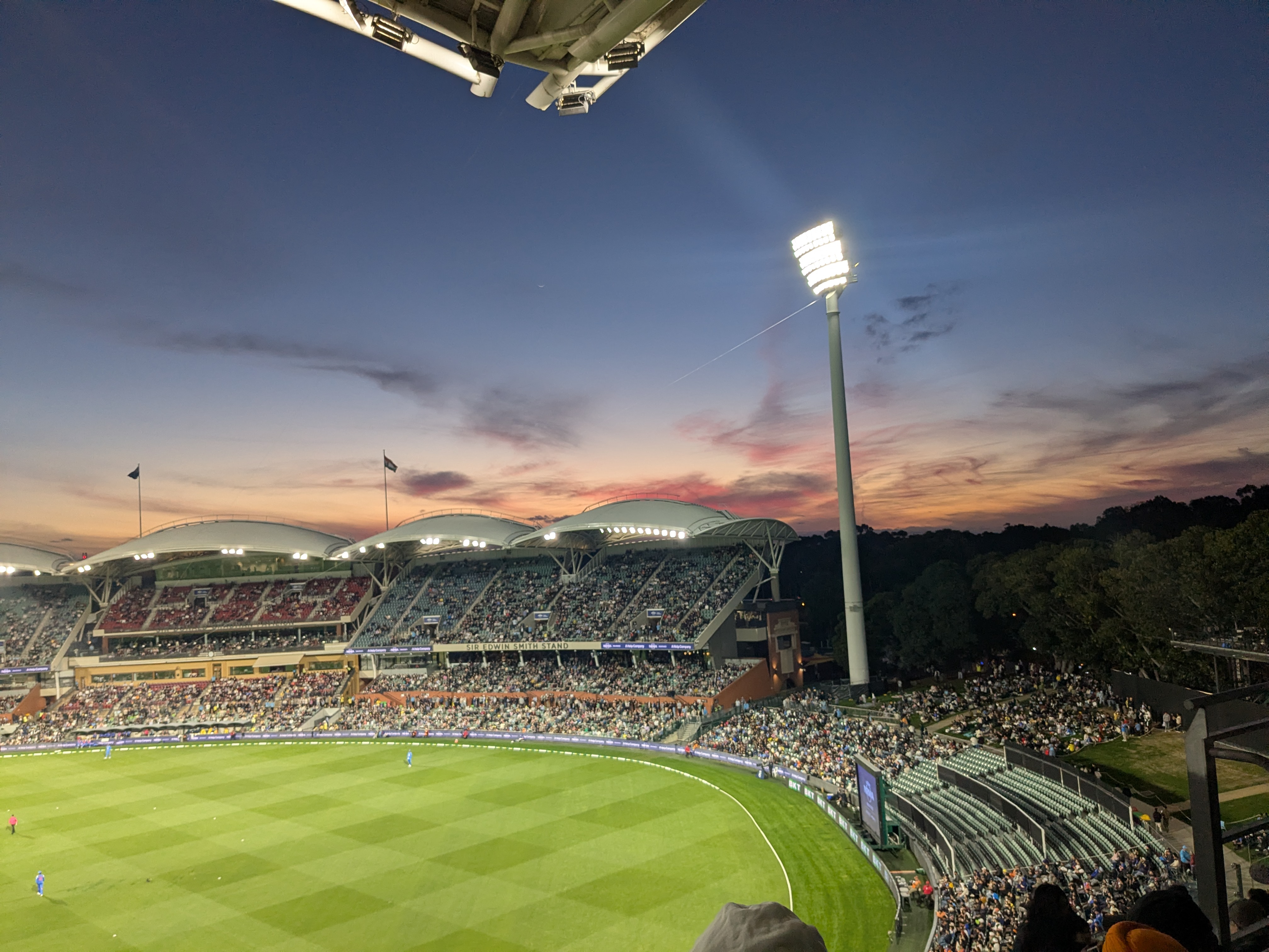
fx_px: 990
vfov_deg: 51.4
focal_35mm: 27
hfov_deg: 65.3
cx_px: 634
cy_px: 476
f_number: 1.73
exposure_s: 1/217
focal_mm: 4.38
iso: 79
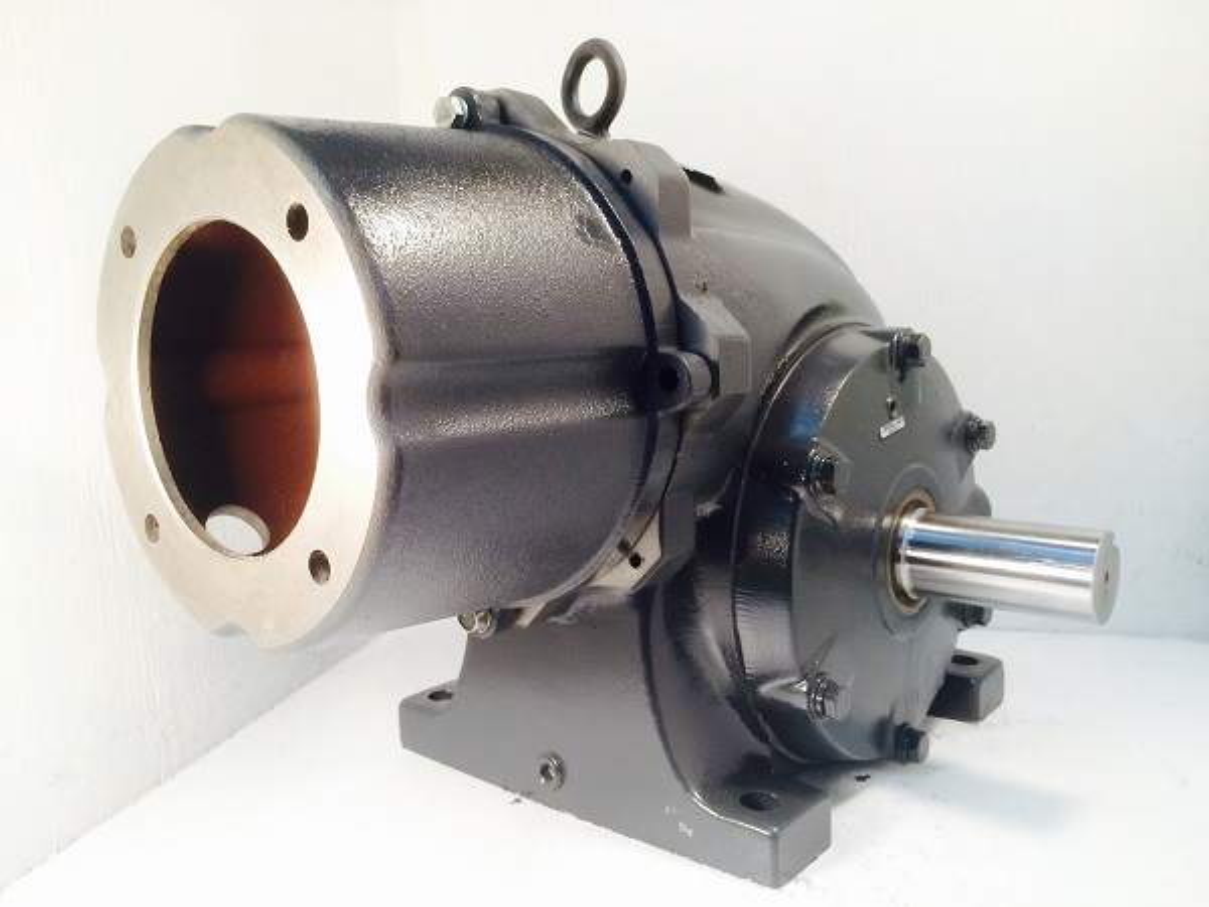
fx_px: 1013
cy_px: 454
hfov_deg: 61.7
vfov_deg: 48.2
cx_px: 604
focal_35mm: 29
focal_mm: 4.15
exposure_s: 1/30
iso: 32
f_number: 2.2
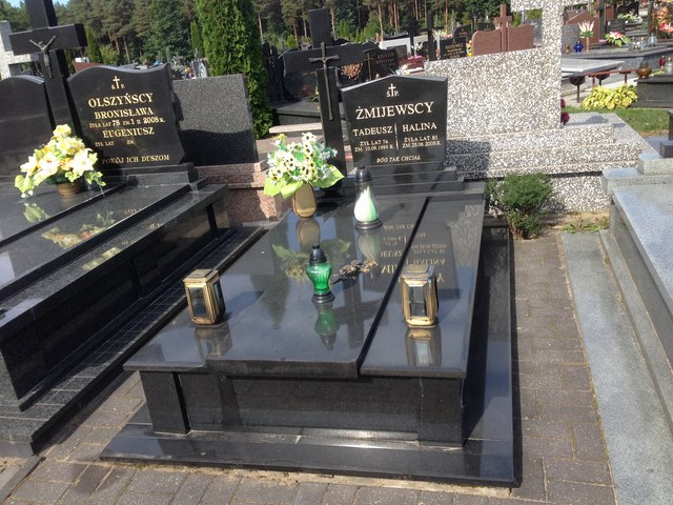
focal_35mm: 33
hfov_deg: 55.4
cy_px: 252
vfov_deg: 42.9
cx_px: 336
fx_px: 642
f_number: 2.4
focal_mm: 4.12
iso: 50
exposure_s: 1/704
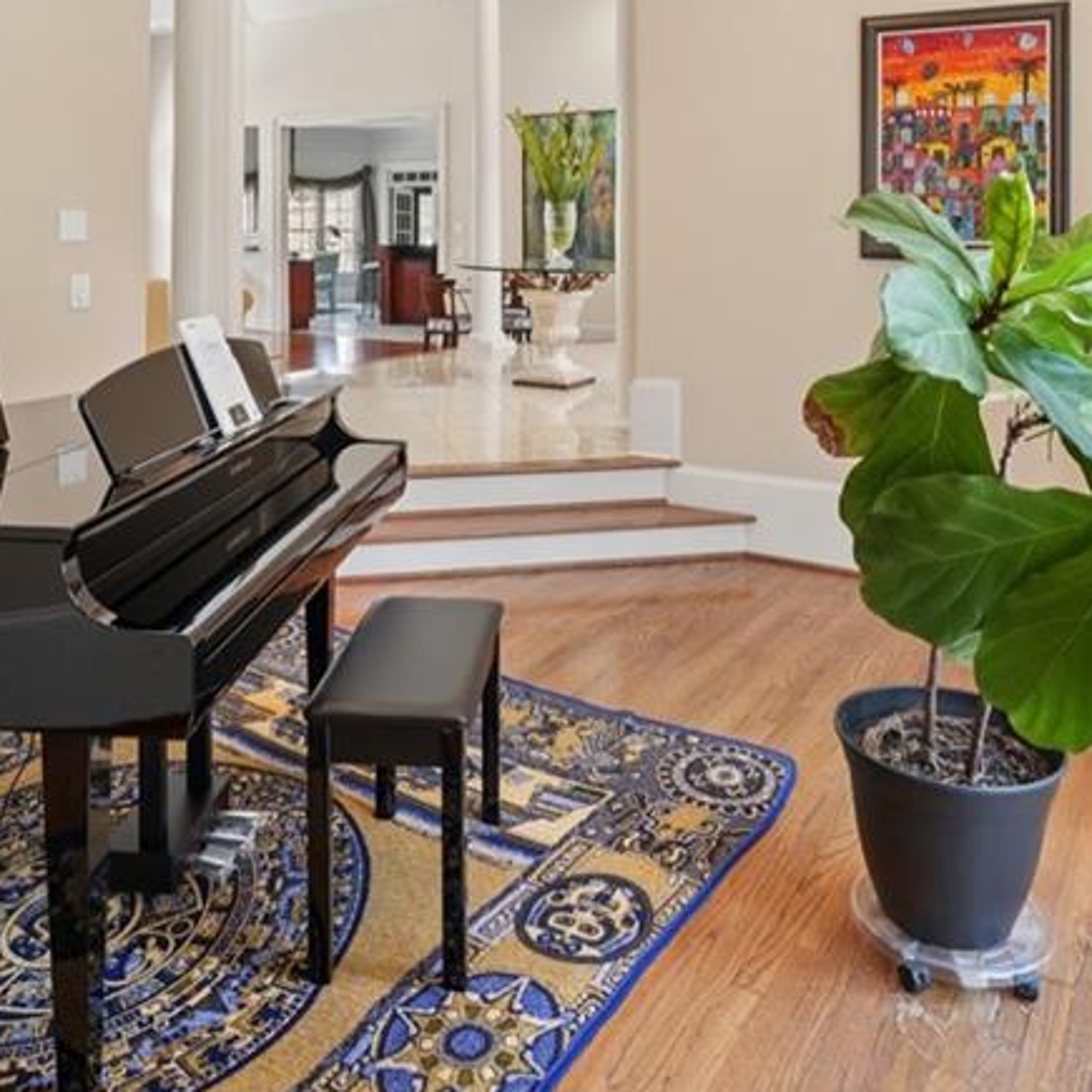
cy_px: 305
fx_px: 999
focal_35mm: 28
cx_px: 532
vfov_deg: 55.2
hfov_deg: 57.3
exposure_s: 1/20
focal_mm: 14
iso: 320
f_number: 8
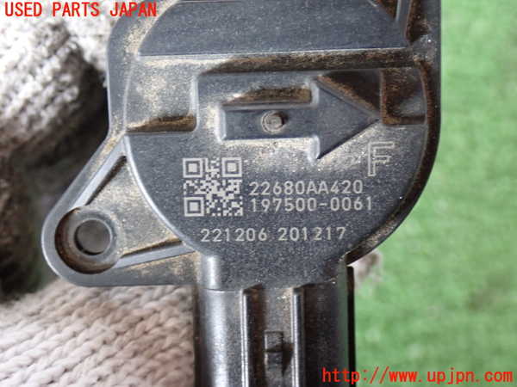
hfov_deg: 35.5
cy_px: 194
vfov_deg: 27.0
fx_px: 807
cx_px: 258
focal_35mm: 54
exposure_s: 1/30
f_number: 3.3
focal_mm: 9.65
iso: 800
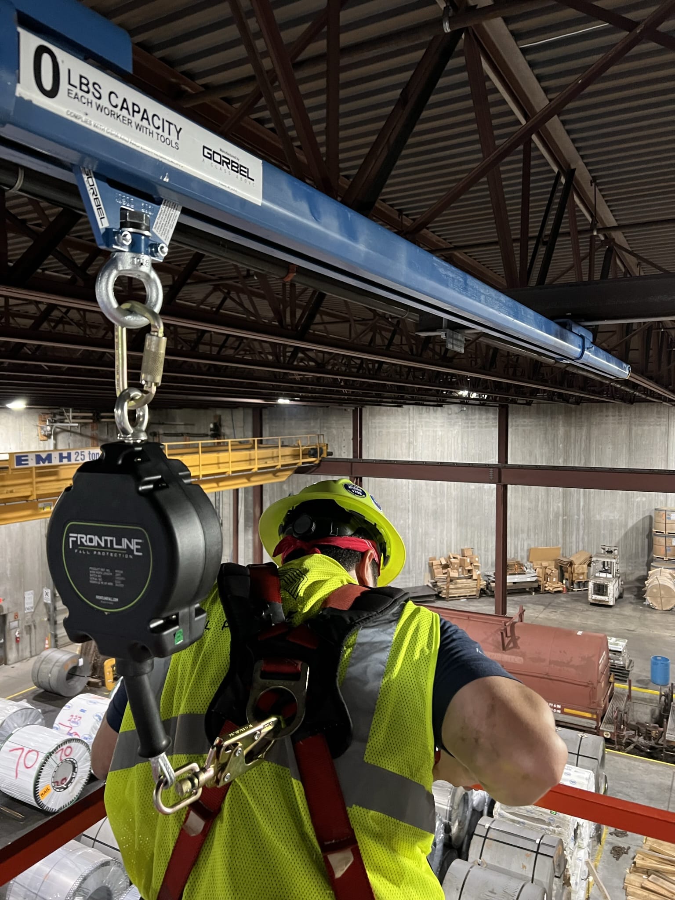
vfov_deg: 67.3
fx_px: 676
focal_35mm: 26
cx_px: 338
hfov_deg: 53.1
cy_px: 450
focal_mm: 5.7
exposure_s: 1/40
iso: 500
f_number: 1.5
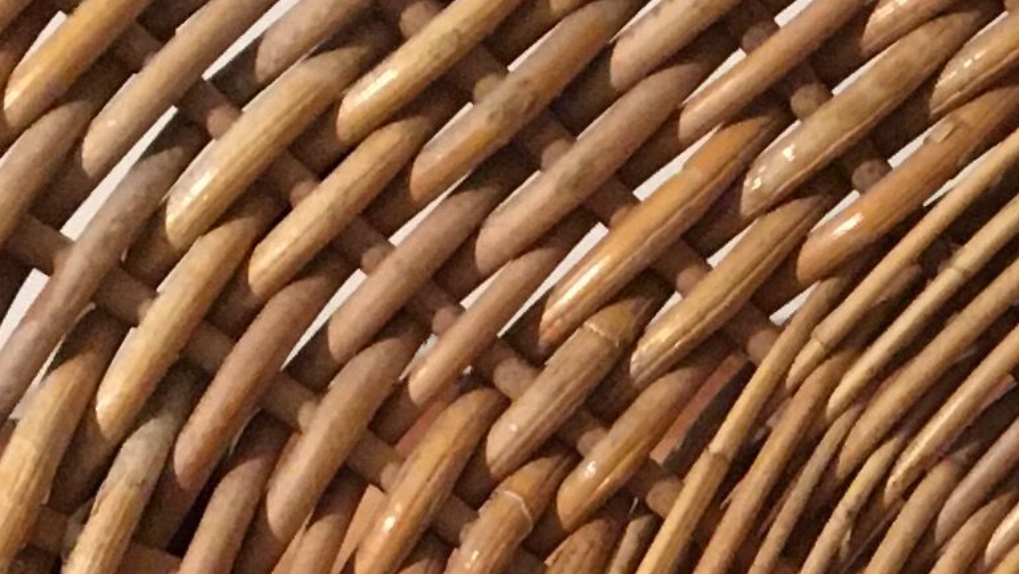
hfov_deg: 12.4
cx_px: 1508
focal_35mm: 166
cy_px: 1354
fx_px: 4487
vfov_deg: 6.9
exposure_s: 1/33
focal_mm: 4.15
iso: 250
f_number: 2.2
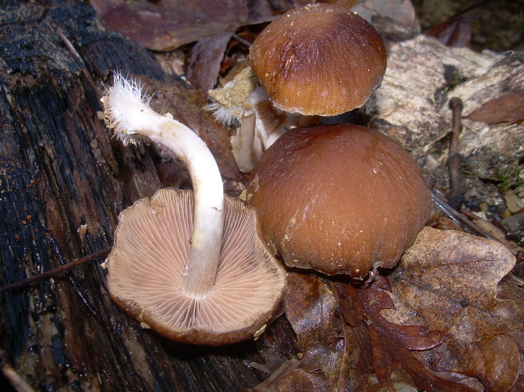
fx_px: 590
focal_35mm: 39
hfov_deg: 47.9
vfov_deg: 36.8
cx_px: 259
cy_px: 192
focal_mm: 6.3
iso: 50
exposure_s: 1/60
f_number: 4.6
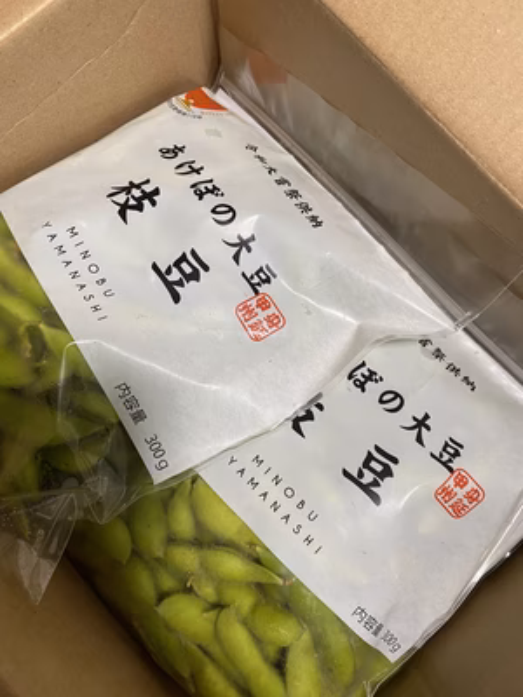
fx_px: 524
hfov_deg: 53.1
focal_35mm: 26
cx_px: 262
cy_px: 348
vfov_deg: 67.3
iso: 80
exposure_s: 1/50
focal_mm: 4.25
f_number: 1.8
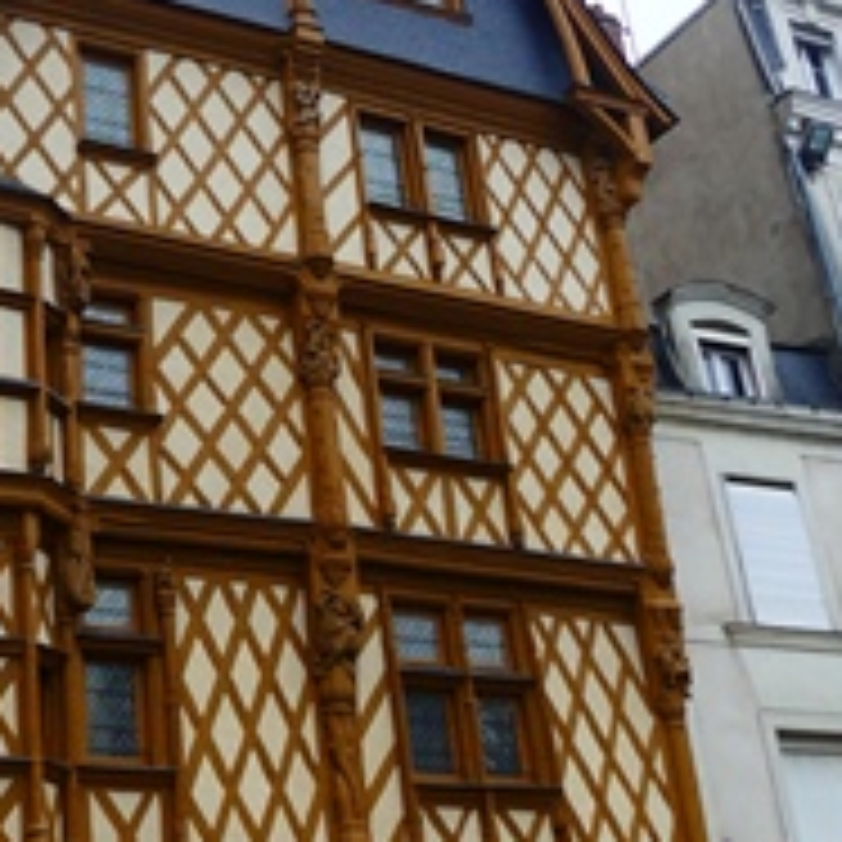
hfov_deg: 31.2
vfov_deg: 32.2
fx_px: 1459
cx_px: 140
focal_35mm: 53
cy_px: 477
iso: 100
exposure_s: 1/80
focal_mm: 4.5
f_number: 2.8
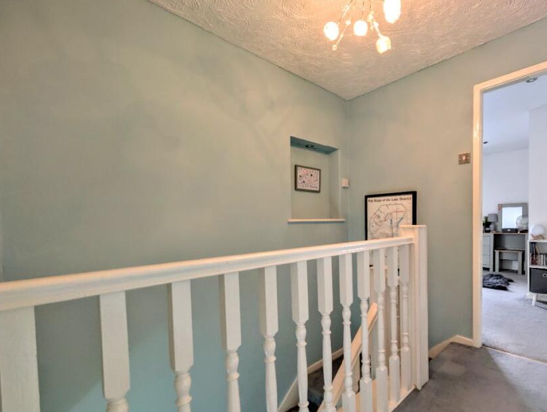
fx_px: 237
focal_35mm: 15
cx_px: 335
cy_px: 229
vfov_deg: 81.6
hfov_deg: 96.4
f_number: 1.7
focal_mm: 2.02
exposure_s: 1/33.3
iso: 74
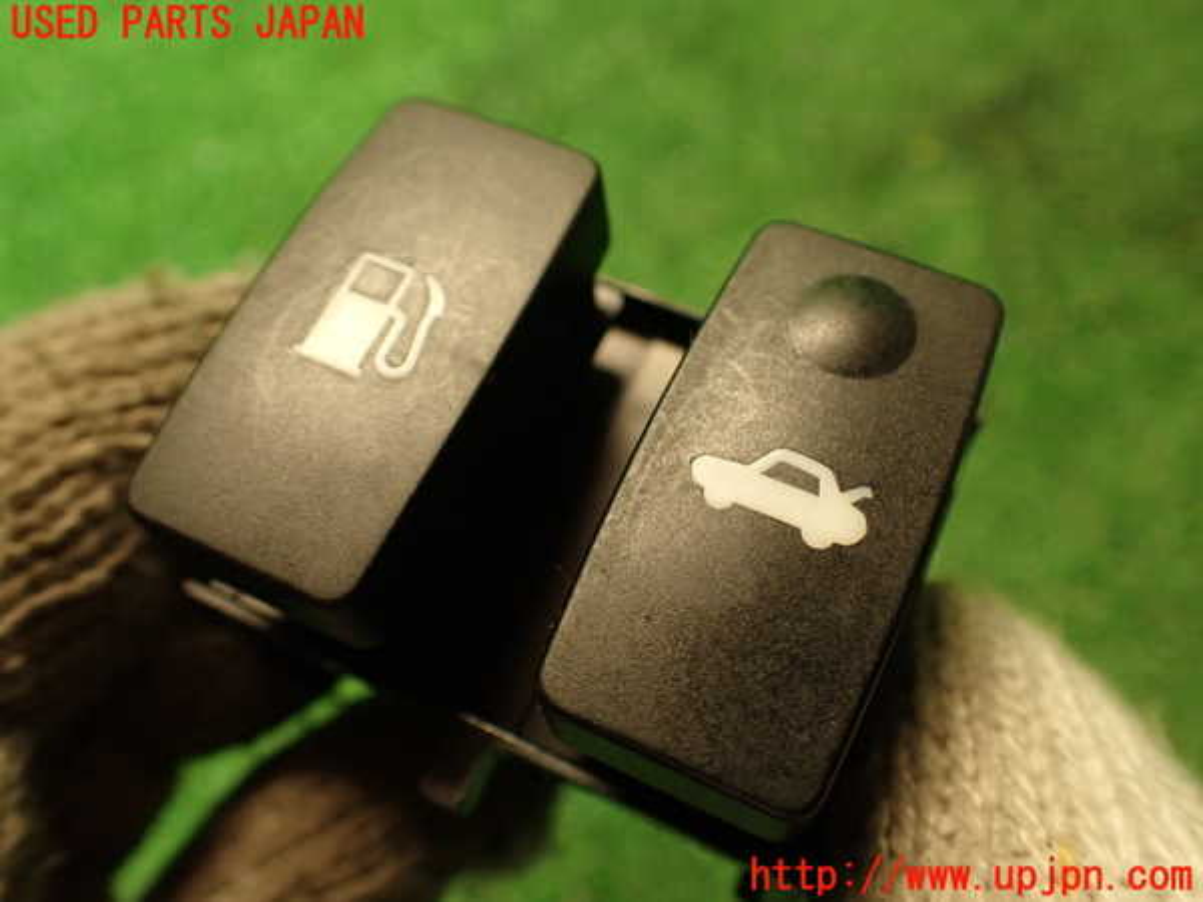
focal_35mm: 30
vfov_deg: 46.8
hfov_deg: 60.0
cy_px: 451
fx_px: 1043
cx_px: 602
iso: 250
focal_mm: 5.4
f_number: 2.3
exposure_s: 1/30
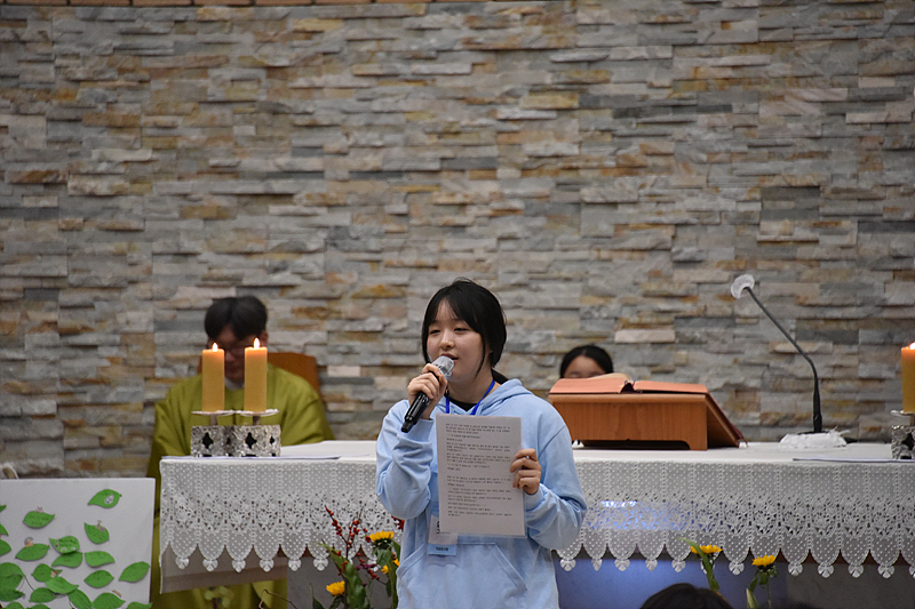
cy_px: 304
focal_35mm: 300
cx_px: 458
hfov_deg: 6.9
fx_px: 7623
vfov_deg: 4.6
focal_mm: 300
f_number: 5.6
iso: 4000
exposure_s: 1/125
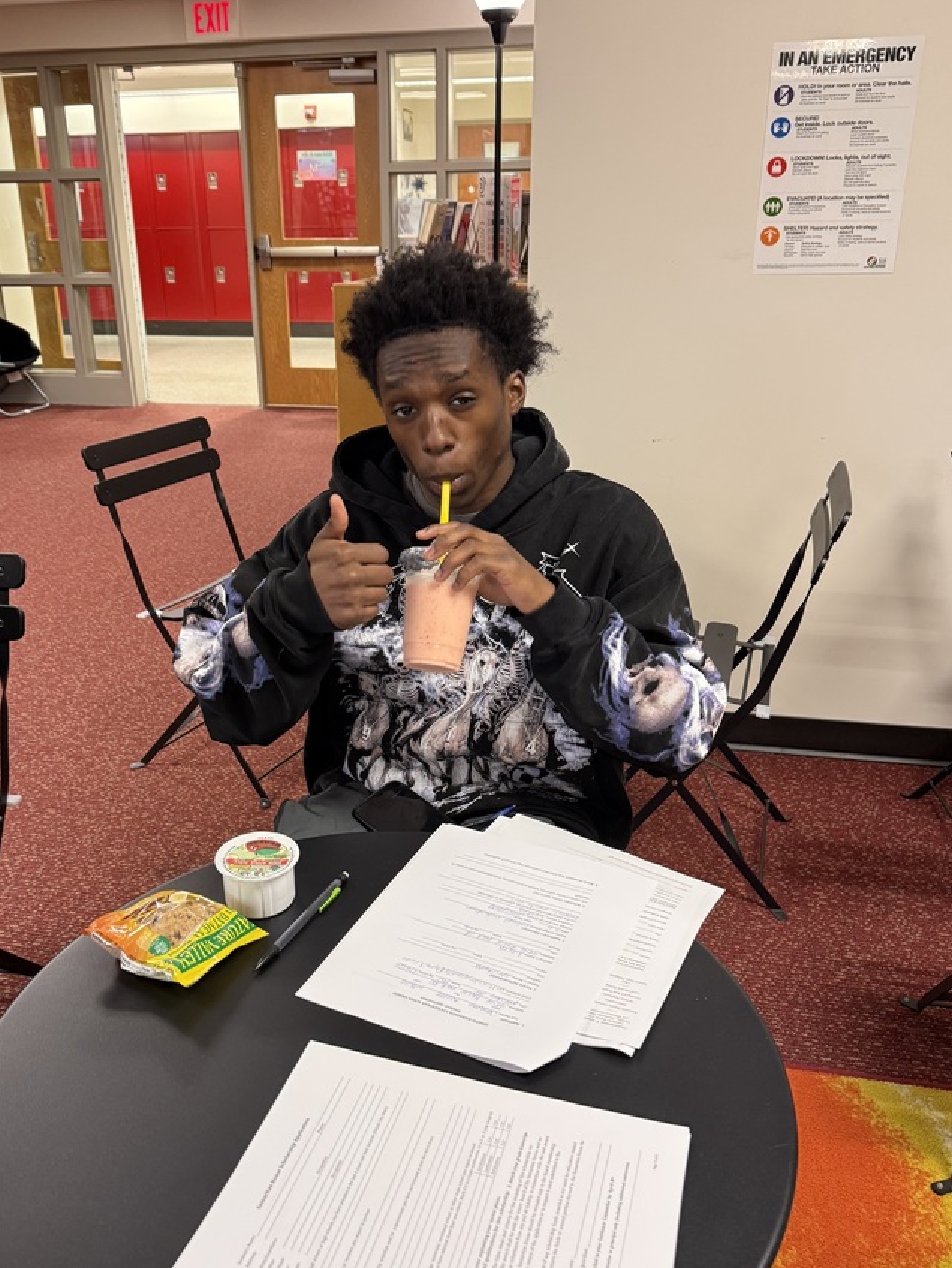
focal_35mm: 29
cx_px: 406
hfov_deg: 48.1
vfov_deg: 61.6
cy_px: 653
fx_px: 1063
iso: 320
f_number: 1.78
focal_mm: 6.76
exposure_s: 1/60
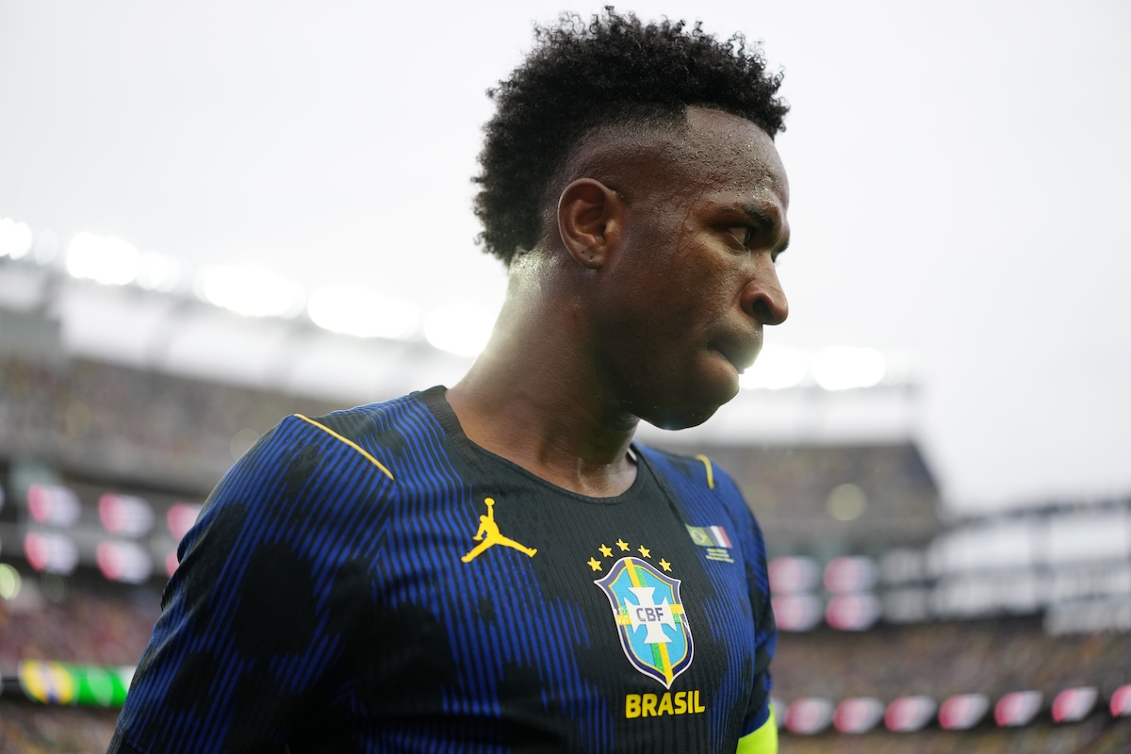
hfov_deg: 39.6
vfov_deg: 27.0
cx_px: 566
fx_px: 1571
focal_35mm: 50
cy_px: 377
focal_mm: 50
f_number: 2
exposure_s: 1/2000
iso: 800
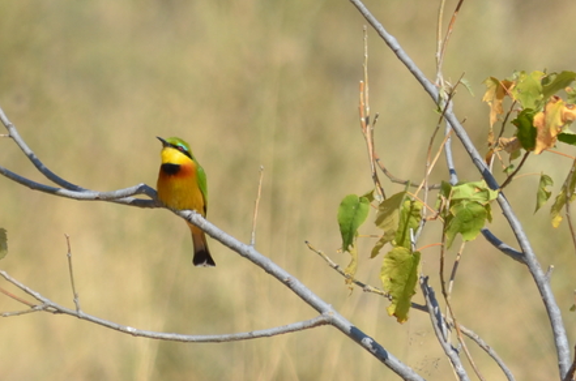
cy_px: -85
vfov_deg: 1.0
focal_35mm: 1306
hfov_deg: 1.6
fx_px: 20851
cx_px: 180
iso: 200
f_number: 6.3
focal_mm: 300
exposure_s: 1/640
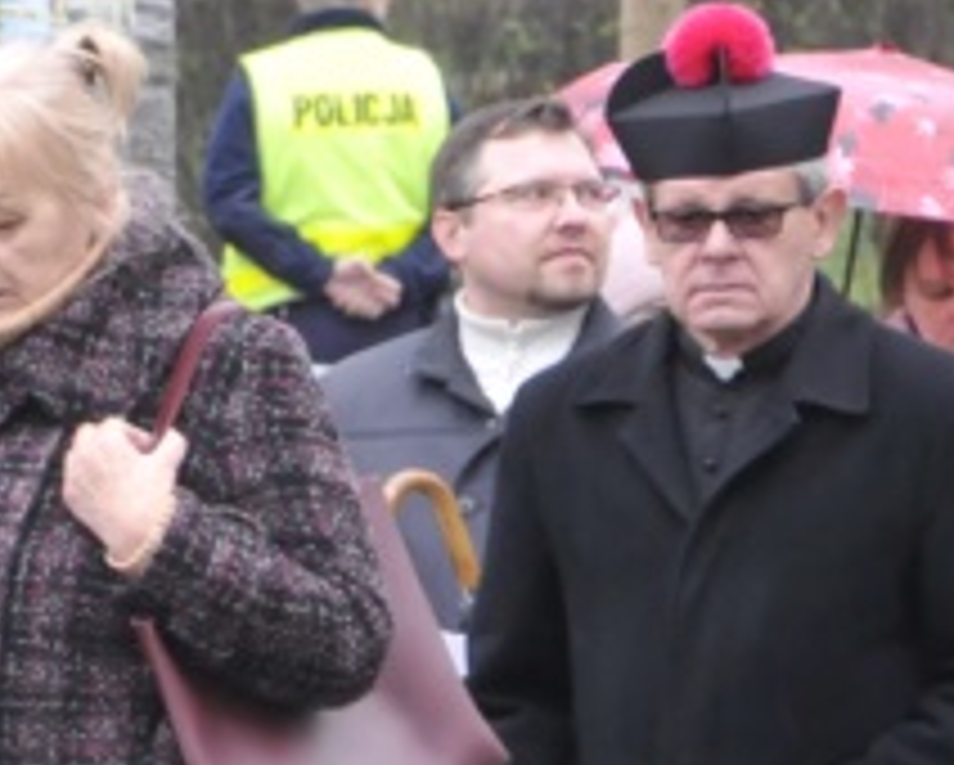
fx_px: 17239
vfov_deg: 2.5
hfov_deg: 3.1
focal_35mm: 610
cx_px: -1062
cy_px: 801
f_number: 5.6
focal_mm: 92
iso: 800
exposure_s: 1/125
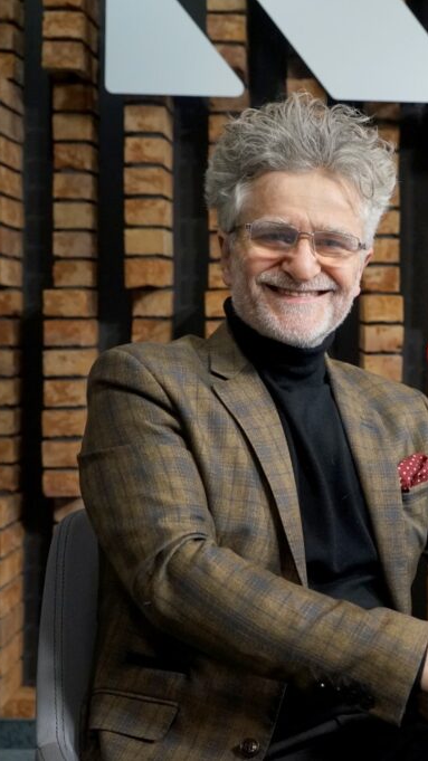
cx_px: 360
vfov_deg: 39.9
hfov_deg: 22.6
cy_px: 380
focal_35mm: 52
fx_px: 1049
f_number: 4
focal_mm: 33
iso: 2500
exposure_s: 1/160
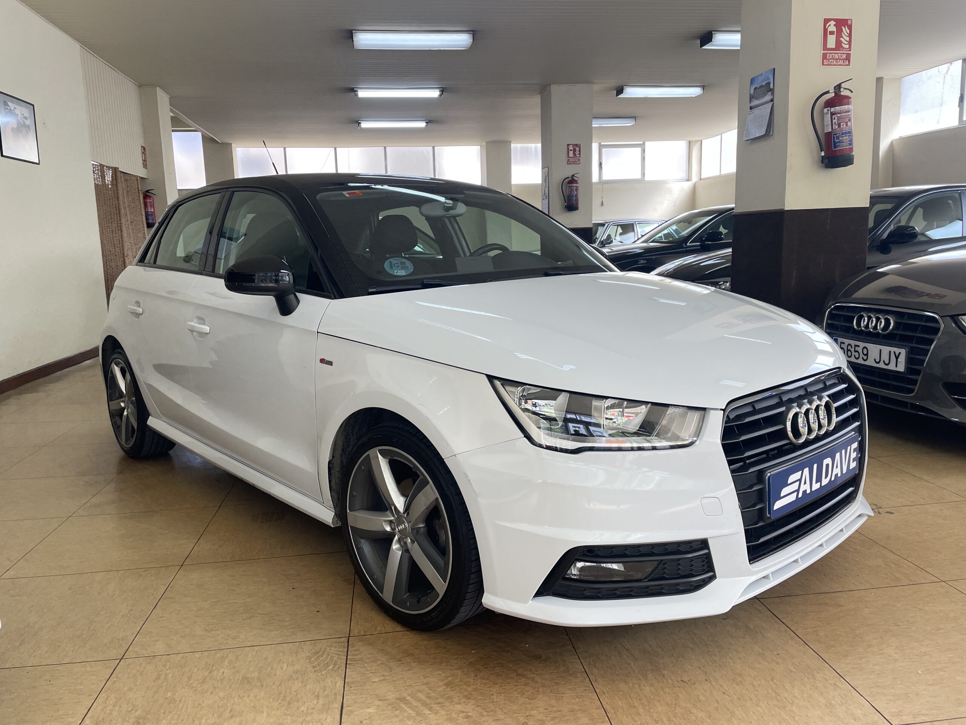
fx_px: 726
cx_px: 483
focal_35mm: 26
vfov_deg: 53.1
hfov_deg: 67.3
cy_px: 362
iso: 50
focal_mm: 4.2
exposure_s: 1/100
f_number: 1.6
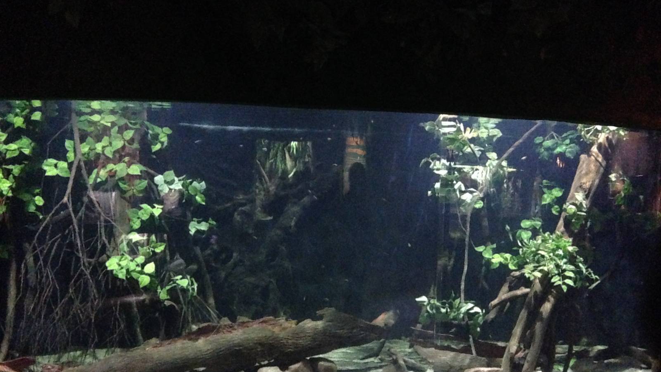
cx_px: 330
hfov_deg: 29.4
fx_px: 1262
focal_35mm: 72
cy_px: 226
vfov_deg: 16.7
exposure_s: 1/15
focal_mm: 4.12
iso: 1600
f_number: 2.4
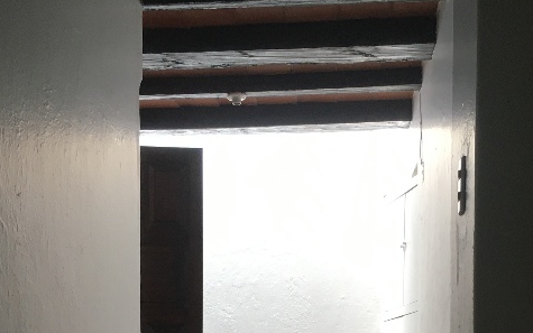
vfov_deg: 17.6
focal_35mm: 69
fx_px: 1002
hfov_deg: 29.8
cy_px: 444
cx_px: 254
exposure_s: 1/30
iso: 40
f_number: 2.2
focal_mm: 4.15
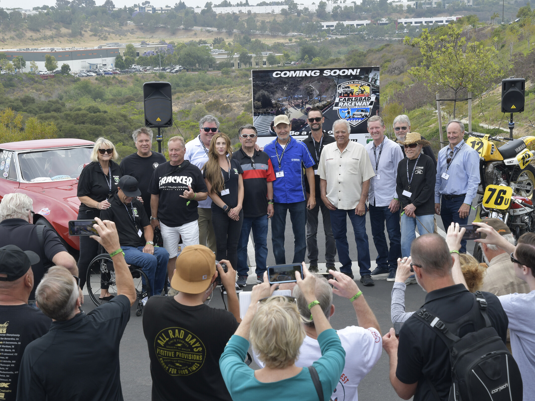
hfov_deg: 29.8
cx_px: 291
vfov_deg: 22.6
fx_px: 1005
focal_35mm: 65
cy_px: 200
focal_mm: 40
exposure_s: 1/250
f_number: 8
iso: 200
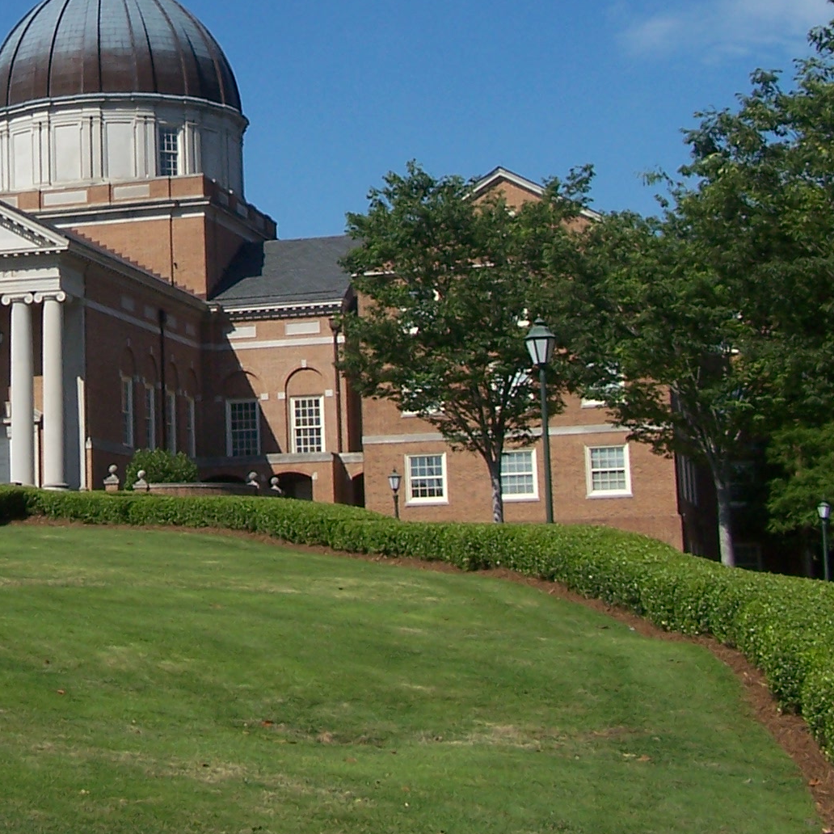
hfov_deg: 22.2
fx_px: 2044
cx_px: 10
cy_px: 145
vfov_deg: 22.7
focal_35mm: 75
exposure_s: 1/500
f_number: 5.6
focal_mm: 6.3
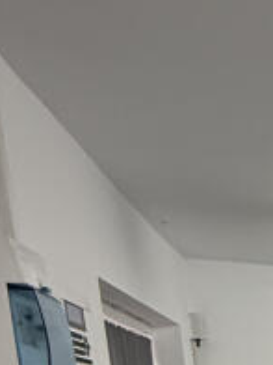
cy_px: 551
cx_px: 708
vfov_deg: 22.0
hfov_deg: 13.2
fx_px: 768
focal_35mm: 73
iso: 125
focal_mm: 2.22
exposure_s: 1/100
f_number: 2.2
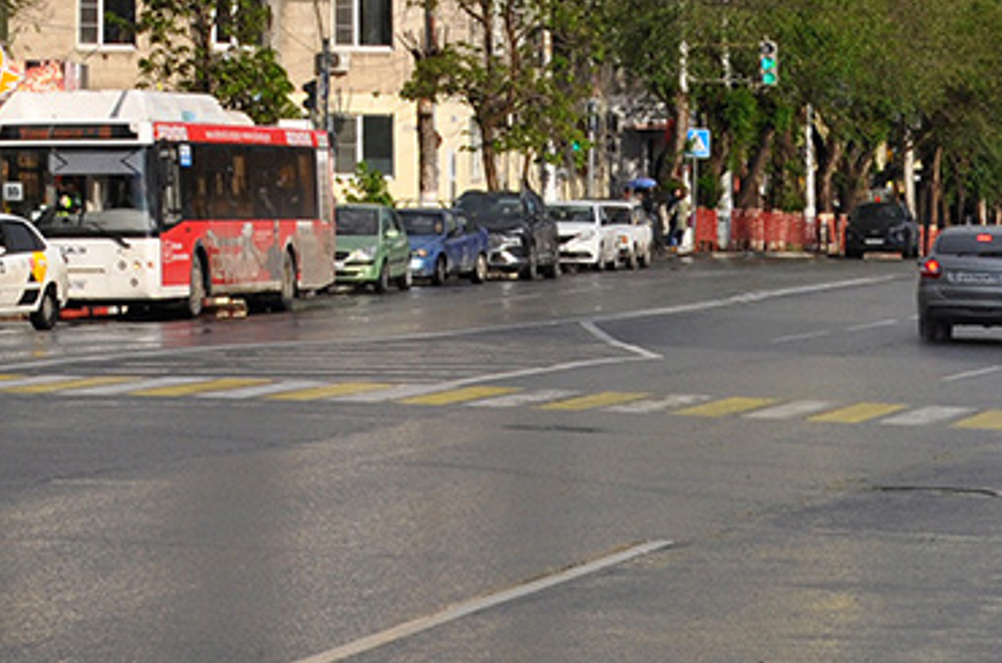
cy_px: -394
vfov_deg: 6.7
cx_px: -366
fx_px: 5555
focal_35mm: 200
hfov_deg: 10.1
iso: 200
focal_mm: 38
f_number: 9
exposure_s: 1/640
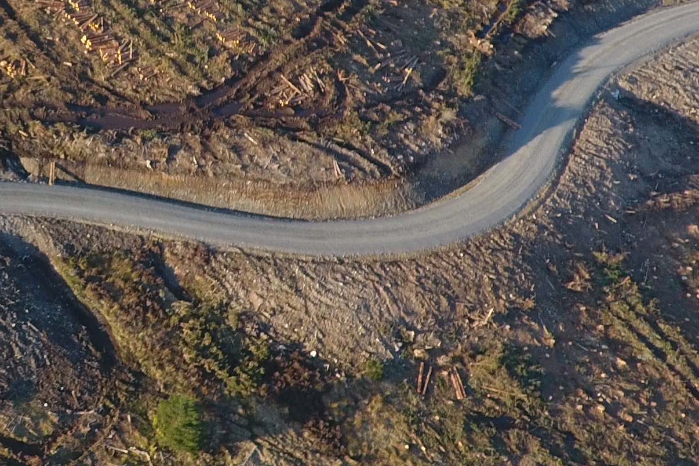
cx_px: -440
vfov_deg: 19.0
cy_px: -38
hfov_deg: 22.2
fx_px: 1340
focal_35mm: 69
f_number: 2.8
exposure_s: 1/208
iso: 100
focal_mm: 3.61
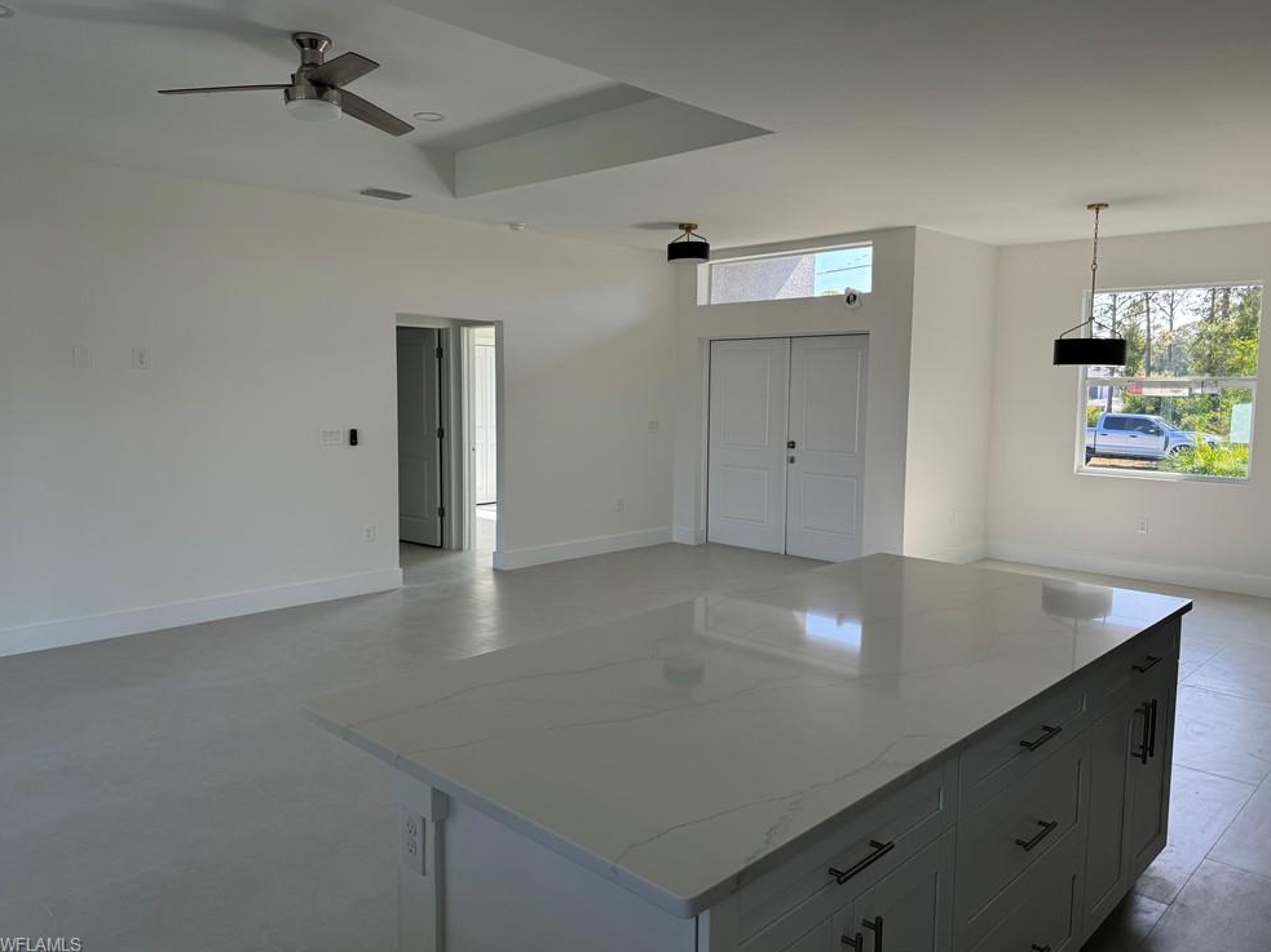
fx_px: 918
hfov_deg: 69.4
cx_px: 648
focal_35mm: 25
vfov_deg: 54.9
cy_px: 461
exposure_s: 1/280
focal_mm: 6.76
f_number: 1.78
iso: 80
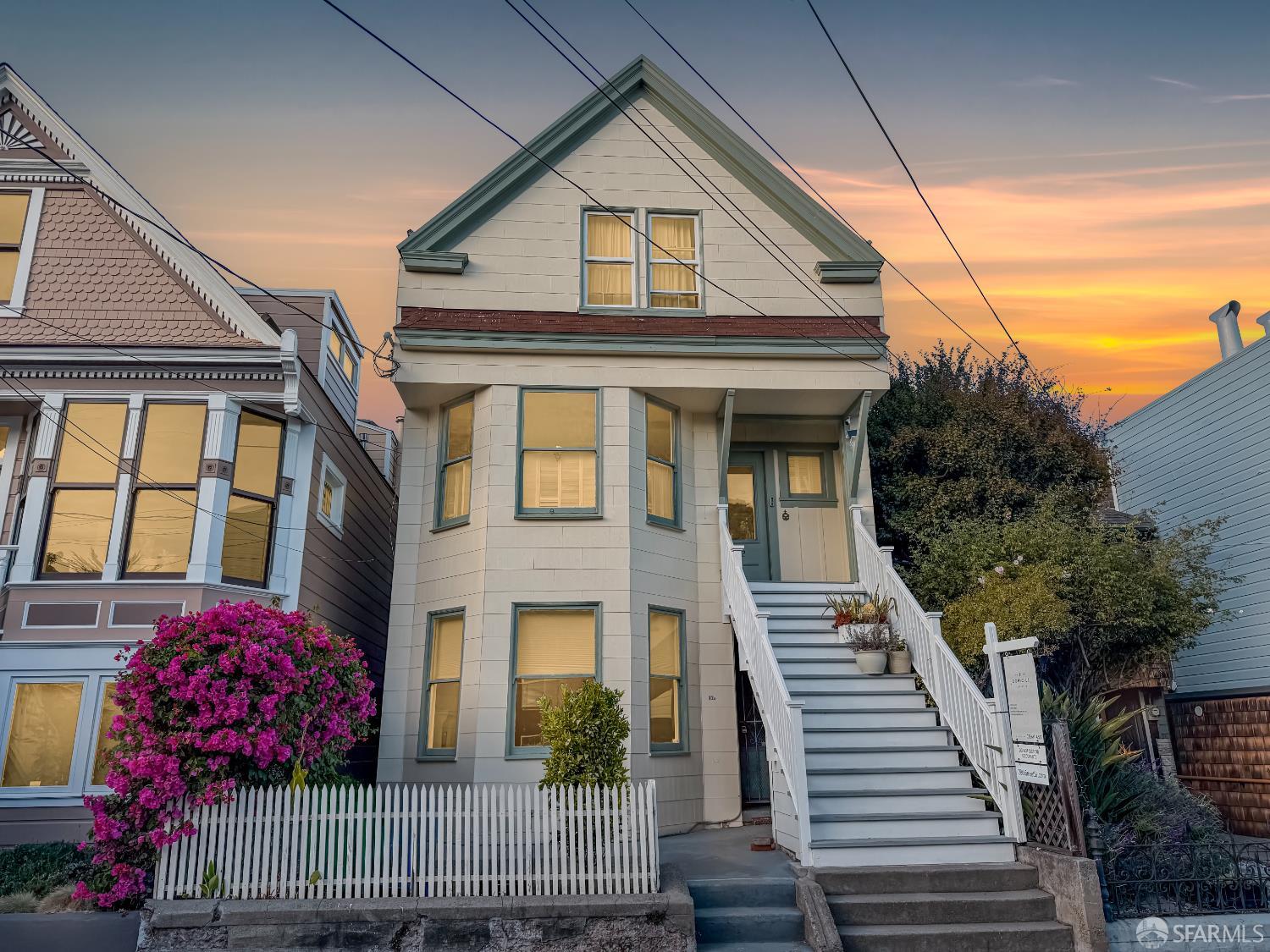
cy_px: 476
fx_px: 881
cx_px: 635
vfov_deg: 56.8
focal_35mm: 24
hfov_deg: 71.6
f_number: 1.78
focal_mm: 6.76
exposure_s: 1/459
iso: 80
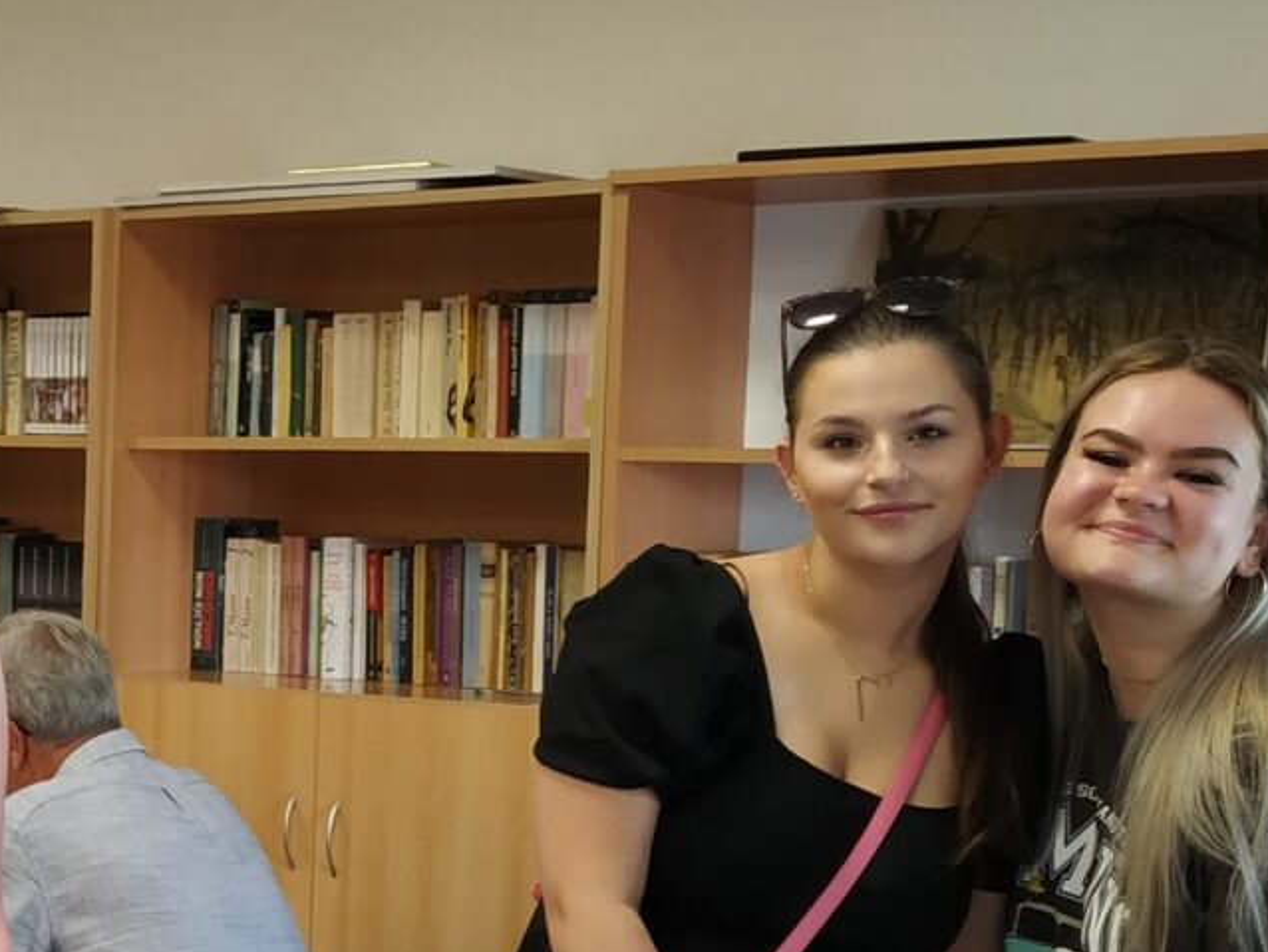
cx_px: -205
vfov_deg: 18.9
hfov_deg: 23.4
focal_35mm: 77
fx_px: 2822
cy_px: 785
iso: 125
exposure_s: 1/33
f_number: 1.9
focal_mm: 3.94
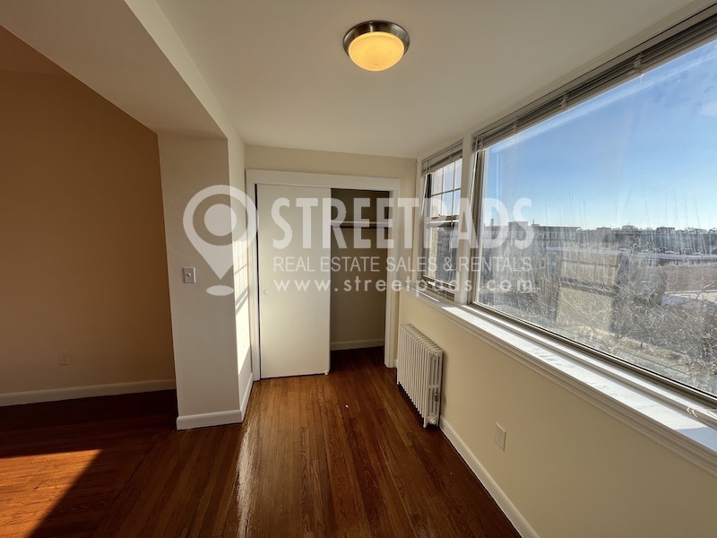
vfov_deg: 89.9
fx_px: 269
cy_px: 269
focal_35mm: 13
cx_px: 358
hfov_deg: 106.2
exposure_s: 1/558
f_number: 1.8
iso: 32
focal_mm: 1.57
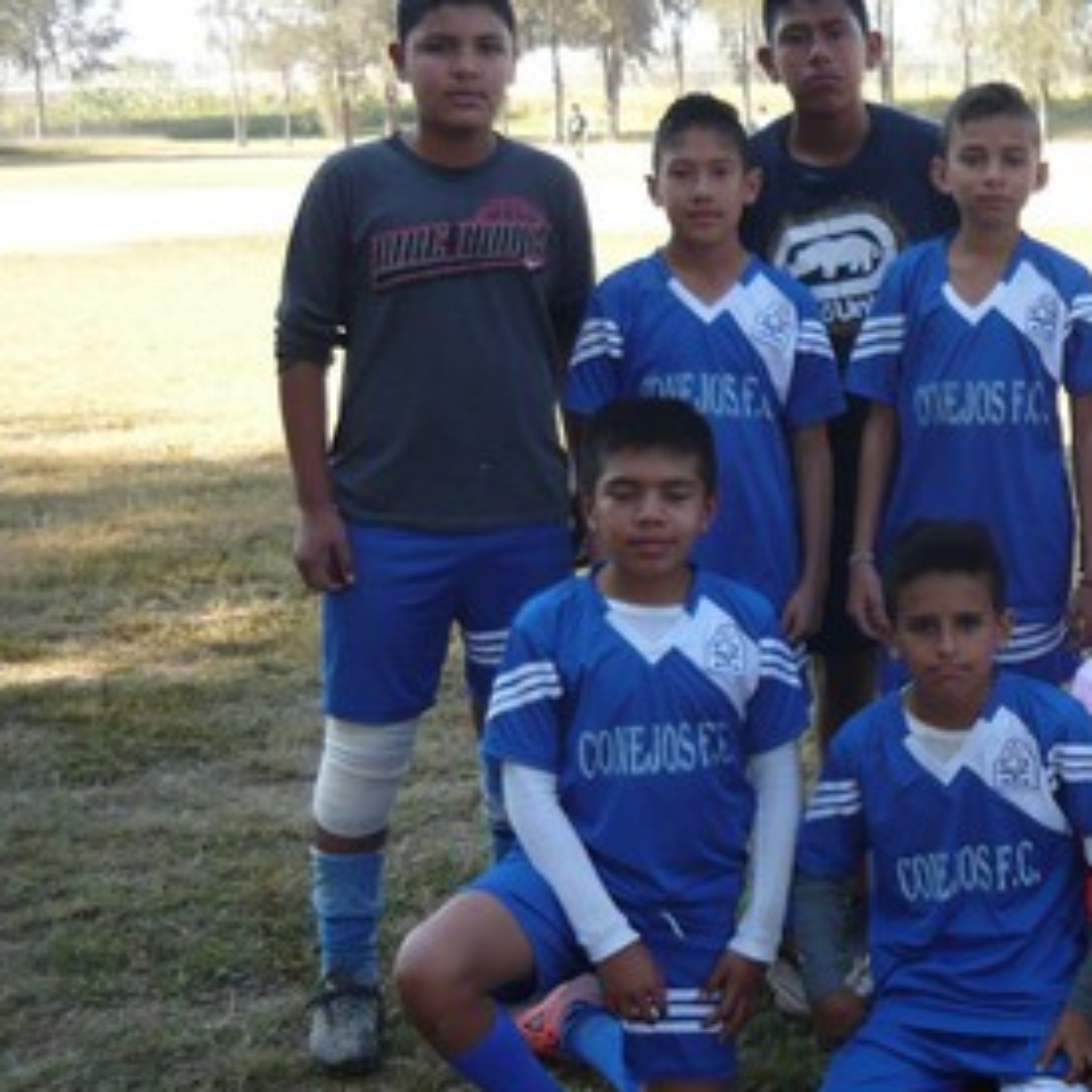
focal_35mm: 68
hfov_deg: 23.7
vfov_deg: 25.3
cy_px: 600
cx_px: 1211
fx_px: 2427
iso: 100
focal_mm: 5.5
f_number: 2.8
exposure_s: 1/200
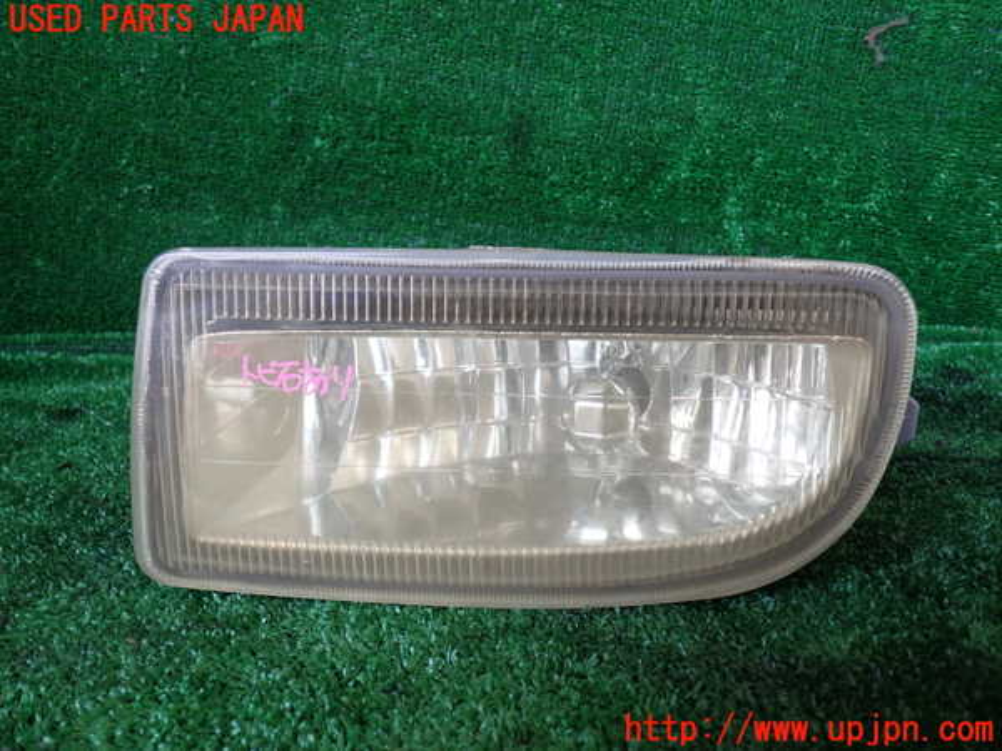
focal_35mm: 30
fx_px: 868
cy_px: 376
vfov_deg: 46.8
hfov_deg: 60.0
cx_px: 501
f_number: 2.3
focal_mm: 5.4
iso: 100
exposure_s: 1/80
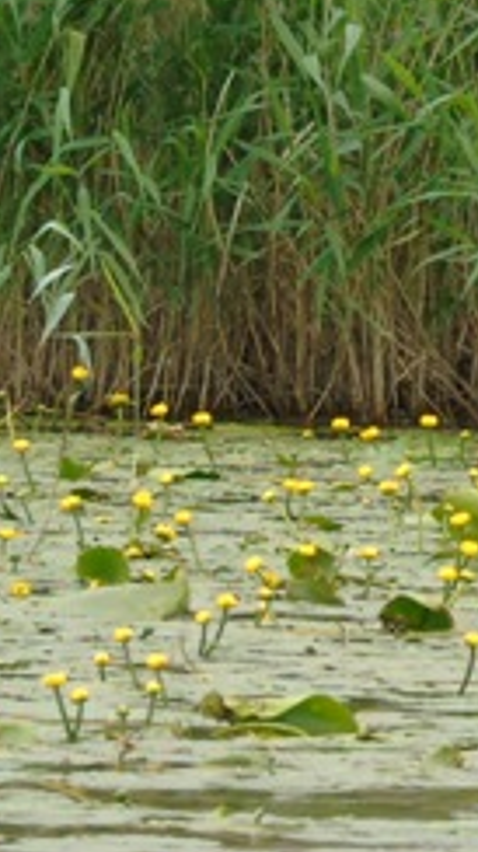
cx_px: 276
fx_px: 25565
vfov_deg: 1.9
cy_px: 700
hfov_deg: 1.1
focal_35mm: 1133
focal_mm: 65
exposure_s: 1/125
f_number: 5.2
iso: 80
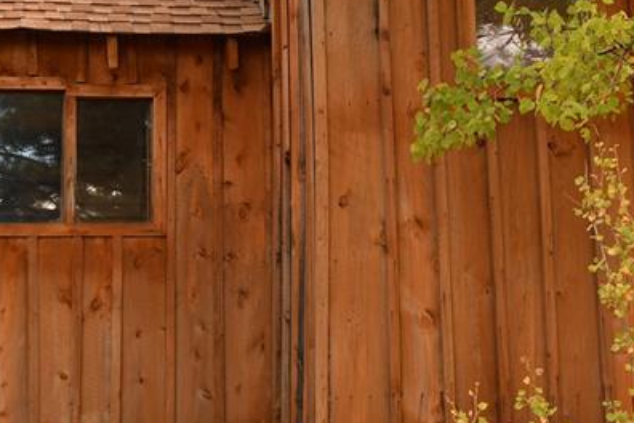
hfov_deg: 21.8
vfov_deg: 14.6
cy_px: 62
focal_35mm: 93
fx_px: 1638
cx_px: 187
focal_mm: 24
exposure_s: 1/40
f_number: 9
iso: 220
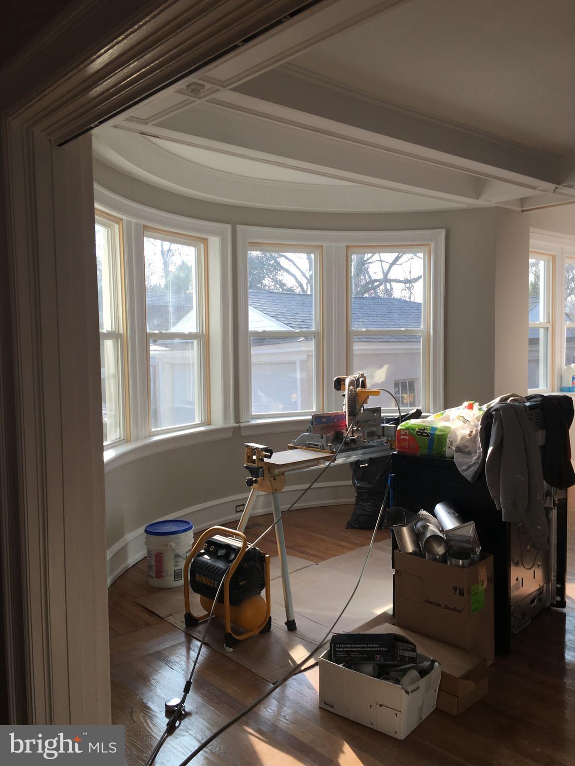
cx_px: 288
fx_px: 642
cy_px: 383
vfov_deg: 61.7
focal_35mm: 29
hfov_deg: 48.2
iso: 25
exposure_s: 1/146
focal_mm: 4.15
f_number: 2.2
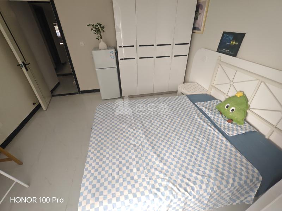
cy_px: 106
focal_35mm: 16
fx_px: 130
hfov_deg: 94.5
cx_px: 141
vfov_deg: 78.1
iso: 160
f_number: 2.2
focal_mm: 1.96
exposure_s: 1/110
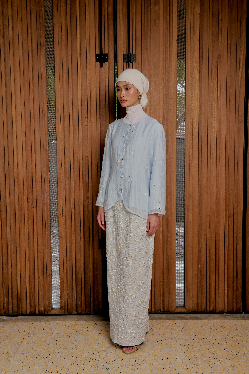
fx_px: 394
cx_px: 124
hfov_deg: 35.1
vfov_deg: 50.7
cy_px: 187
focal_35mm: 38
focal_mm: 38
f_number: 8
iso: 200
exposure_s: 1/125
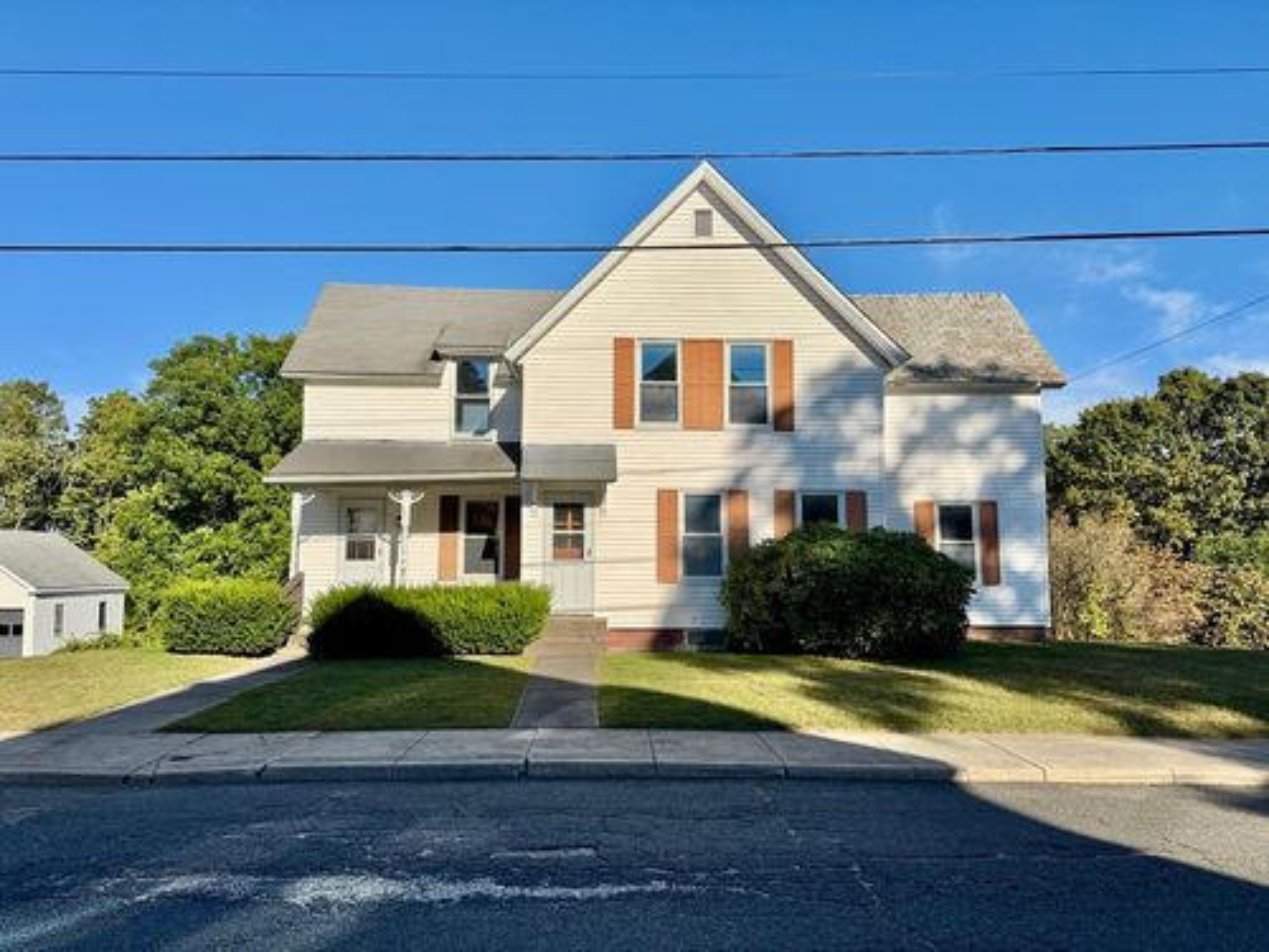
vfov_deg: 56.8
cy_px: 476
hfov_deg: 71.6
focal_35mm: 24
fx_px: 880
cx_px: 634
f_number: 1.78
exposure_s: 1/7092
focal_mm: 6.76
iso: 80
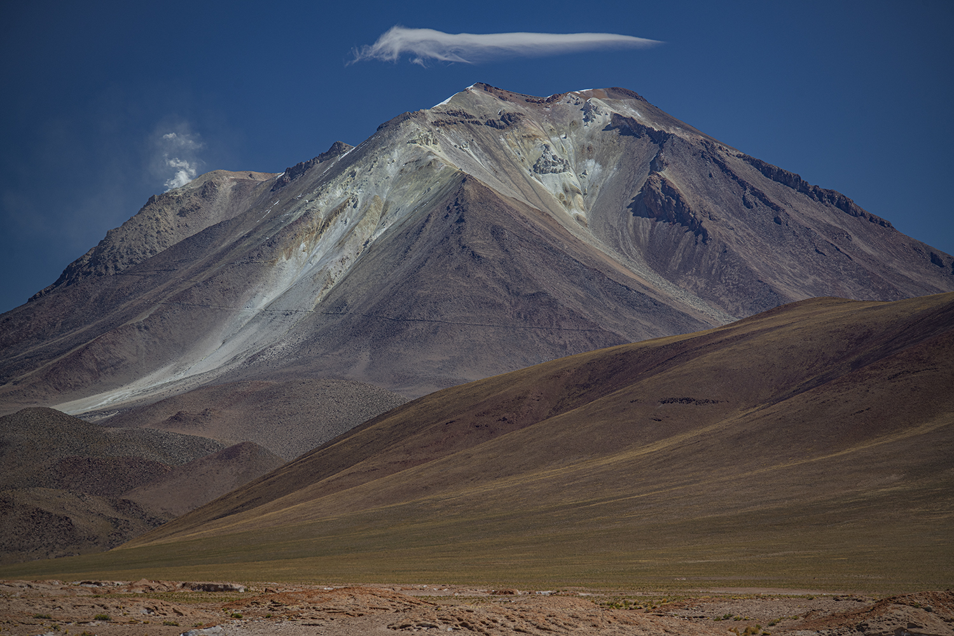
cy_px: 318
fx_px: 5300
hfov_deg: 10.3
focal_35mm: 200
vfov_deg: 6.9
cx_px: 477
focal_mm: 200
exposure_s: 1/200
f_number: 6.3
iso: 100
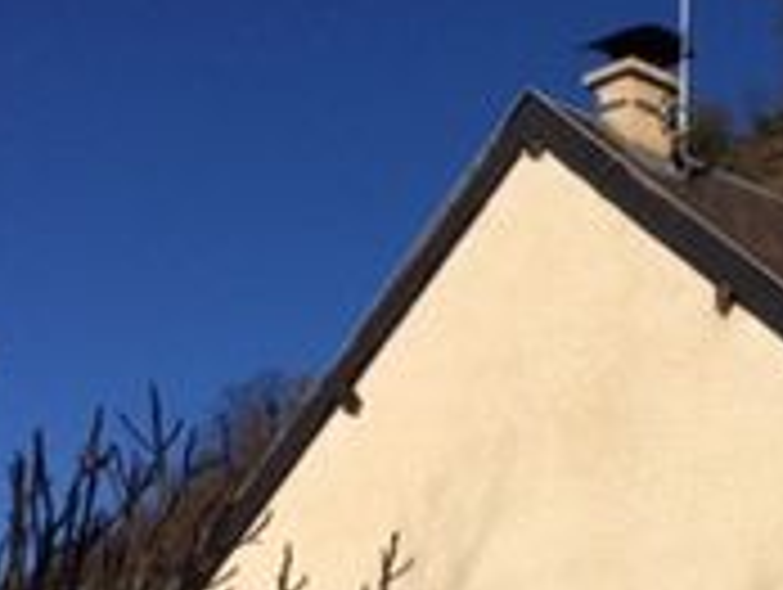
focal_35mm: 100
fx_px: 2265
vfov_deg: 14.4
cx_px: 860
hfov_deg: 18.8
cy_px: 671
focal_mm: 4.15
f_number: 2.2
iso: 32
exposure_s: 1/5882
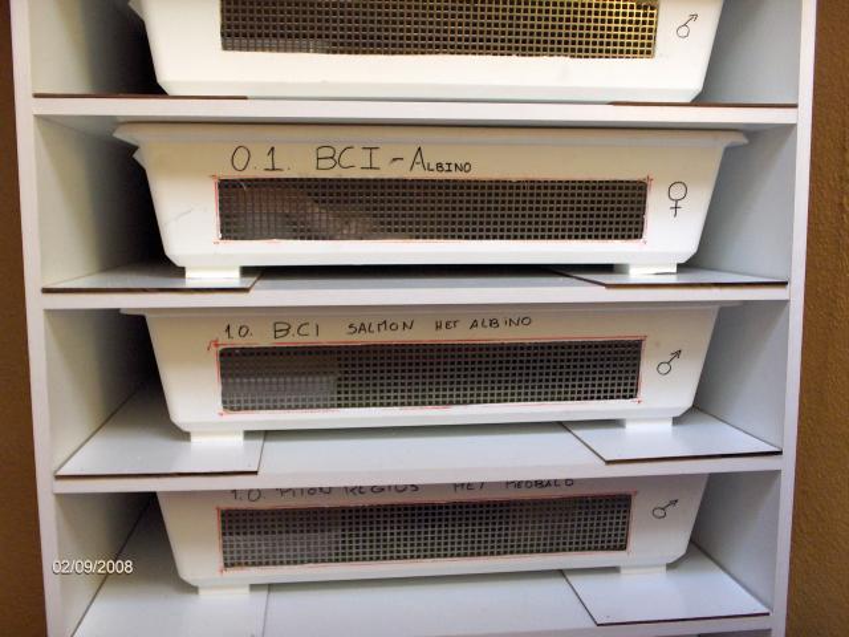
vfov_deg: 38.7
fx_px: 907
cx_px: 424
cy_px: 318
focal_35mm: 37
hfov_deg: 50.1
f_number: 2.8
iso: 167
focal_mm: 6.11
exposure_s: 1/131
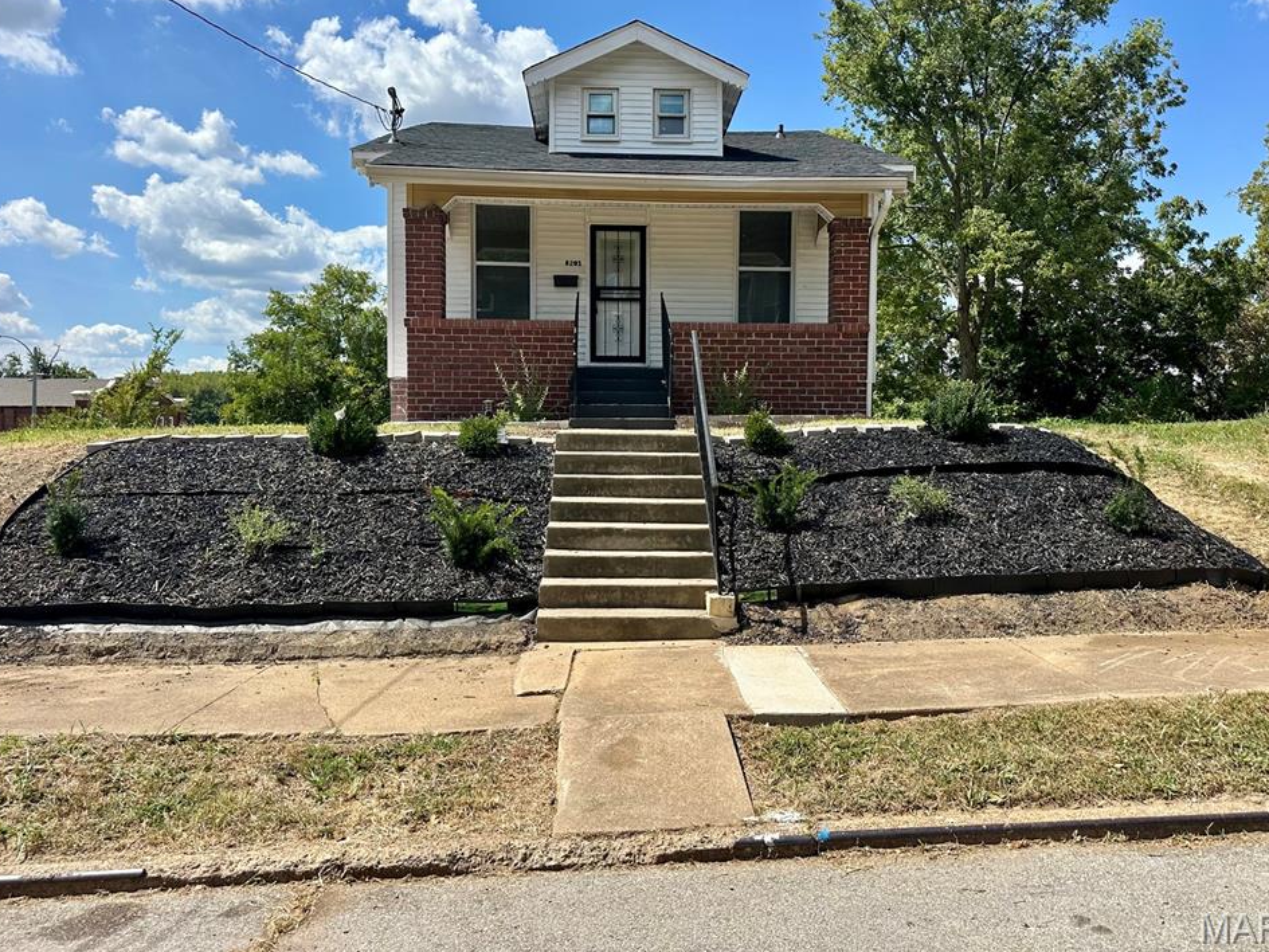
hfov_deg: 67.3
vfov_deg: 53.0
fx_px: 953
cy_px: 440
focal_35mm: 26
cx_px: 646
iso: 80
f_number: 1.78
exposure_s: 1/3861
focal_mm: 6.86
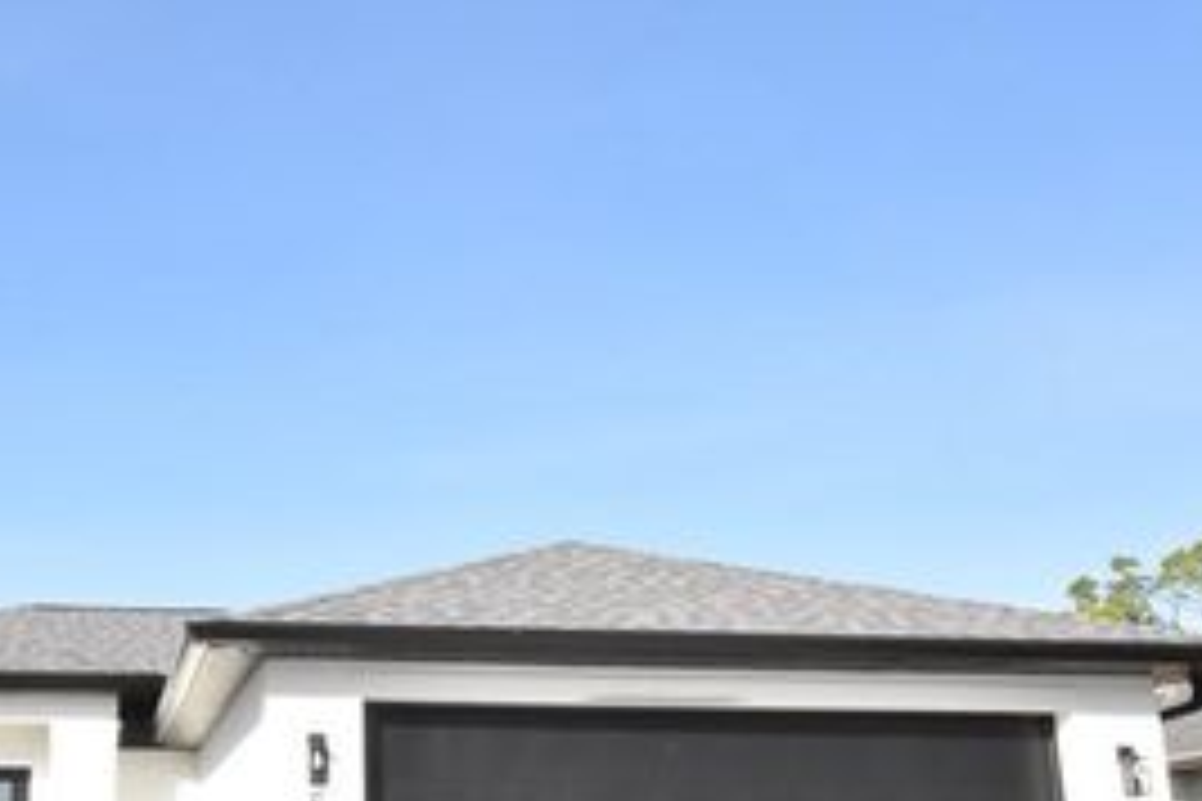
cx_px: 221
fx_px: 1502
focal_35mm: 45
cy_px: 520
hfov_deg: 41.5
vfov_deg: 29.7
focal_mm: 16
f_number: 29
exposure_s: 1/200
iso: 1600
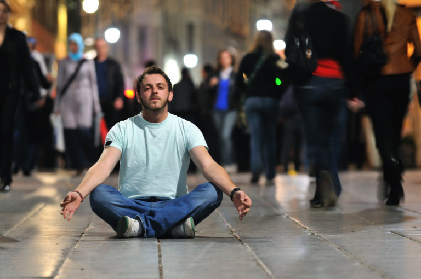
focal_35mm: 232
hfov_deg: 8.9
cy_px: 140
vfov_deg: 5.9
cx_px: 210
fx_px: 2715
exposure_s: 1/6
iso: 250
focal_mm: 155
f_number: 2.8
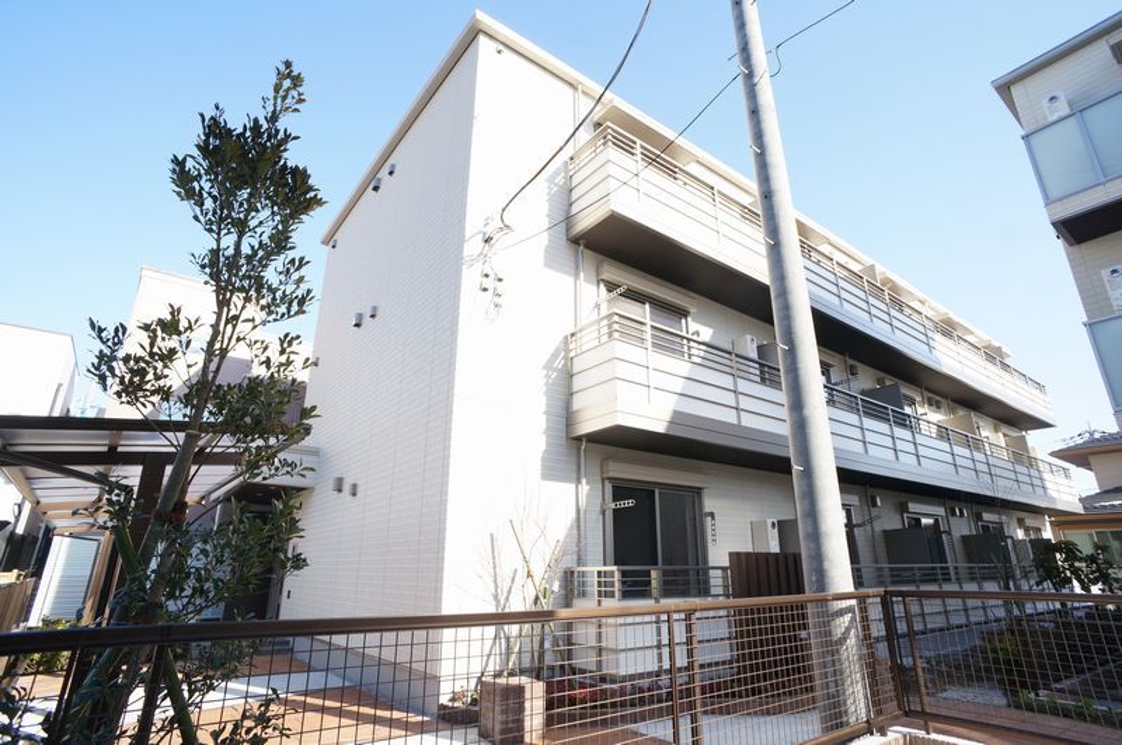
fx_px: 747
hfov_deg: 73.8
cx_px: 561
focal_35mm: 24
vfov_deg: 53.0
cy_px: 372
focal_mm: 16
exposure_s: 1/160
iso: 200
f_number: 8
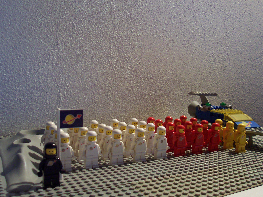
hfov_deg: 50.1
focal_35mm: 37
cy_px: 98
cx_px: 132
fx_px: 281
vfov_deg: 38.7
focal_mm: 5.6
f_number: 2.8
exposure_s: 1/8
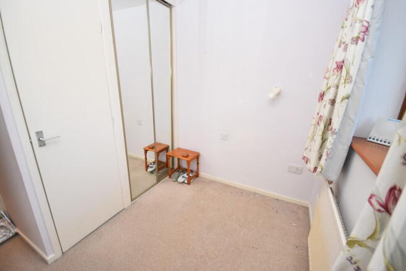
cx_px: 203
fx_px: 169
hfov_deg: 100.4
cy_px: 136
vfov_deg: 77.4
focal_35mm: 15
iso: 1000
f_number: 4
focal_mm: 10
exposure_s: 1/125
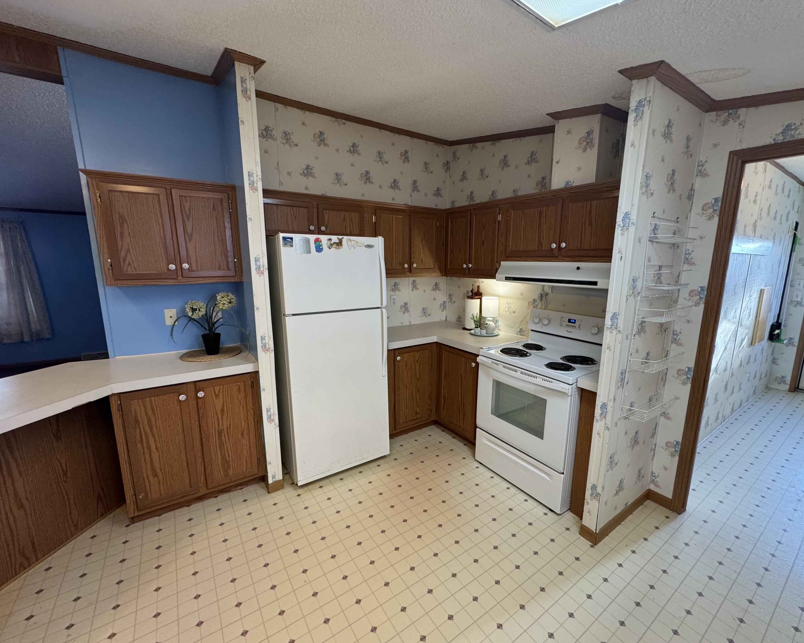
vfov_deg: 84.0
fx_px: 357
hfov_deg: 96.7
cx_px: 424
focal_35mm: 15
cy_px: 325
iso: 200
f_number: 2.2
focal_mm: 2.22
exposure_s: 1/120
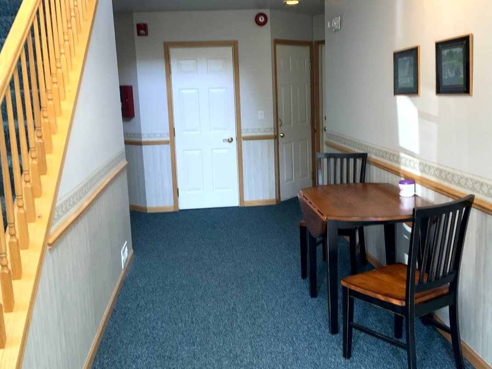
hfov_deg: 47.9
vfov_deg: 36.8
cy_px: 172
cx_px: 257
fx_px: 554
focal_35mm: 39
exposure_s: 1/60
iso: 80
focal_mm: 3
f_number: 1.8
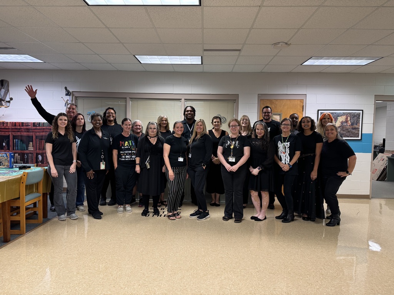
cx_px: 197
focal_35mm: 24
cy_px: 148
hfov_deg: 71.6
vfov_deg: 56.8
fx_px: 273
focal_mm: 6.76
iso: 160
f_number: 1.78
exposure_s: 1/60
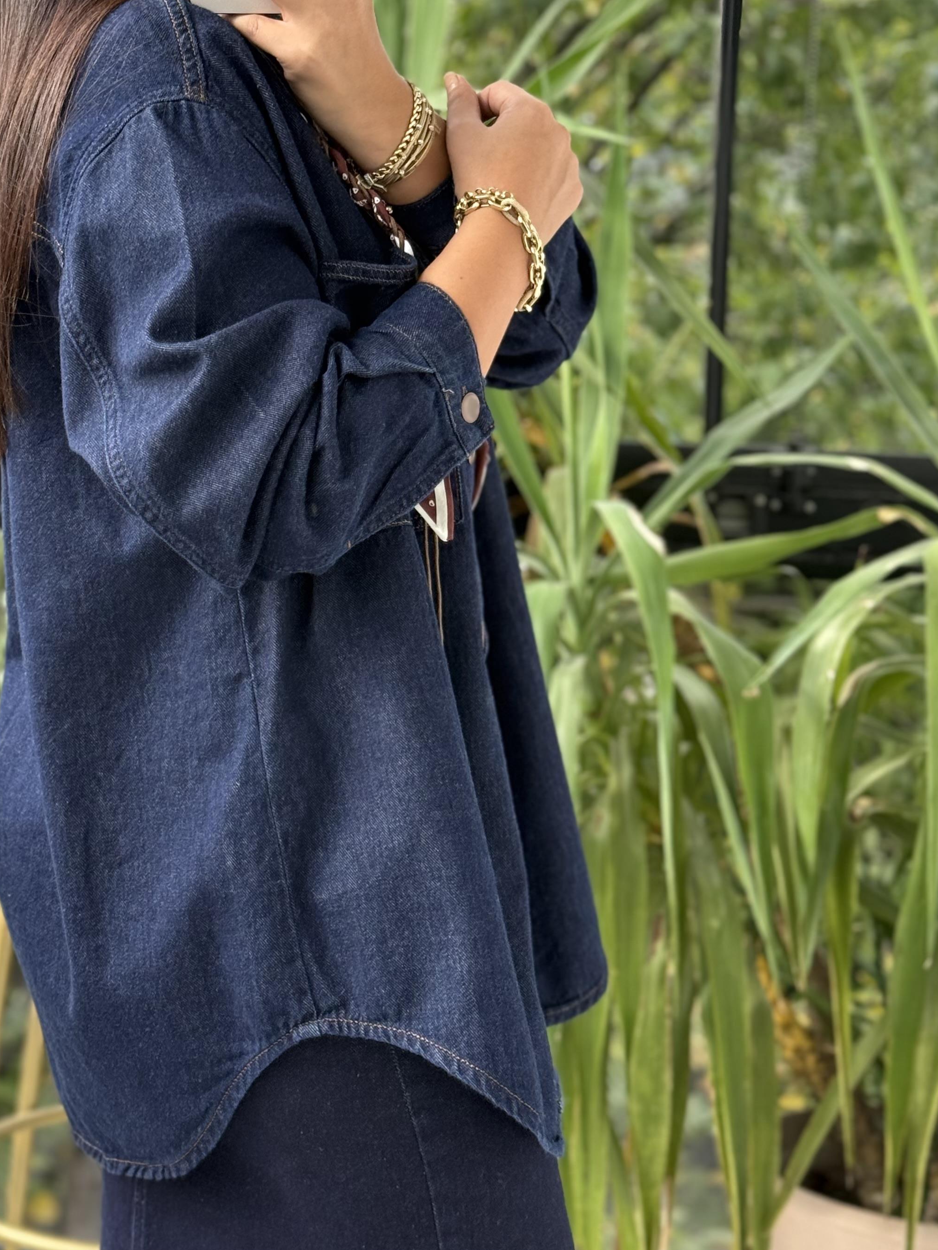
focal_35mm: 72
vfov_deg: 26.8
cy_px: 386
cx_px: 282
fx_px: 2601
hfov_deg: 20.3
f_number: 1.78
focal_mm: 6.76
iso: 80
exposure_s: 1/248
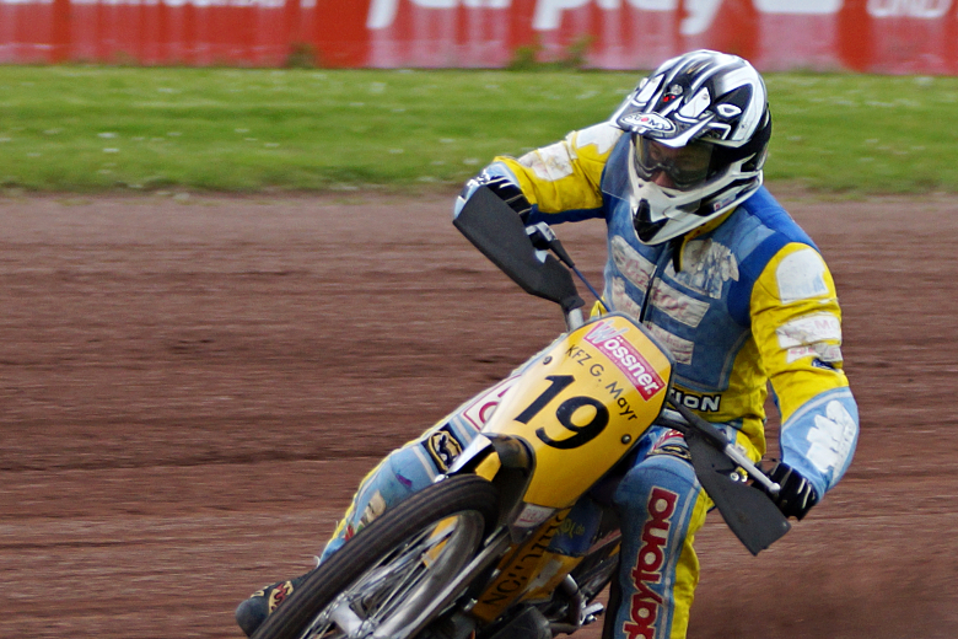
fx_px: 9207
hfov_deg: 6.0
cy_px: 421
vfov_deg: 4.0
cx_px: 496
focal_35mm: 346
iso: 200
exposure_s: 1/500
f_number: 5
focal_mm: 150
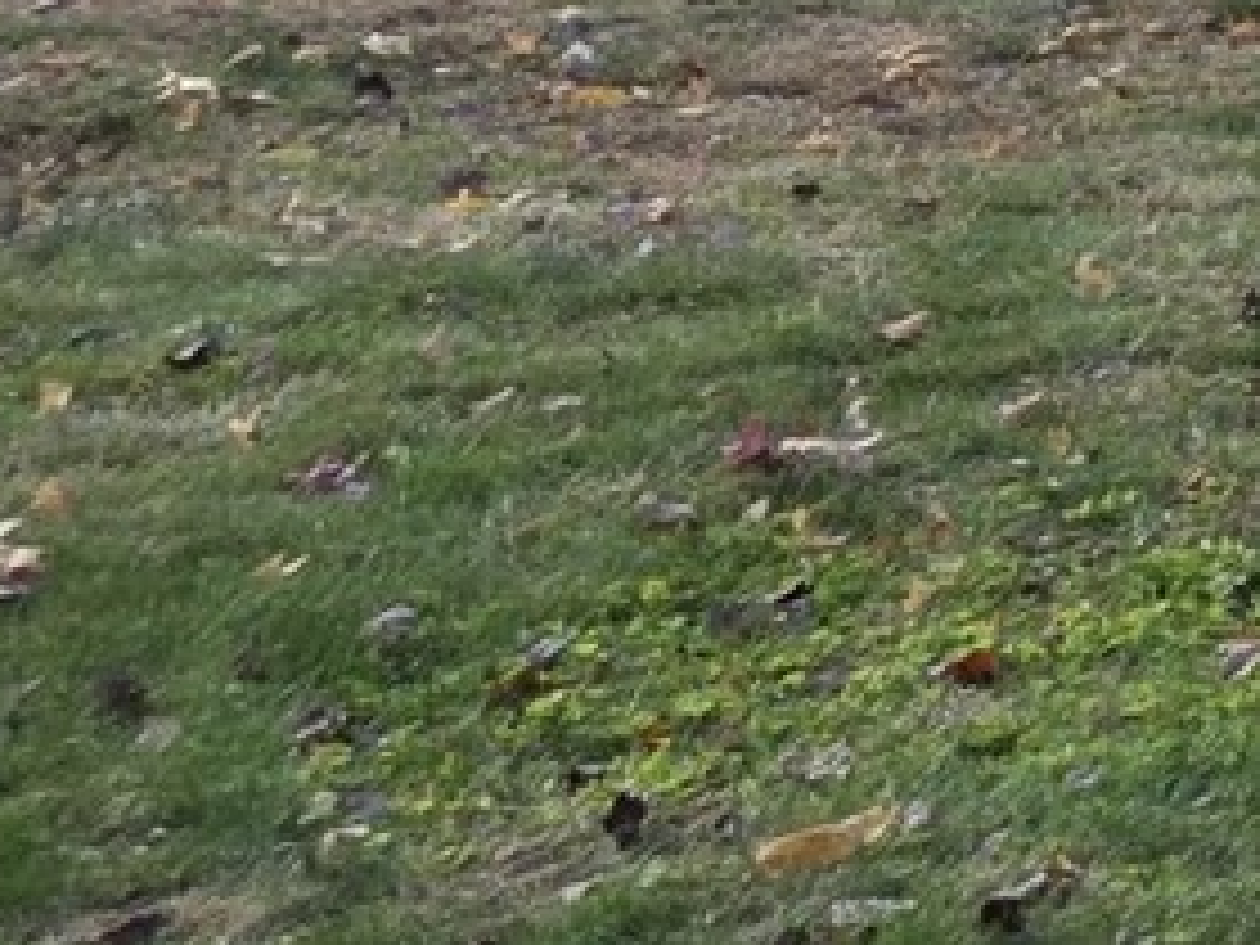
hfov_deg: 8.8
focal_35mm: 168
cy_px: -256
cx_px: 4234
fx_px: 6115
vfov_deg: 8.7
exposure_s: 1/1623
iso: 80
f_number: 1.7
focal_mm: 6.3
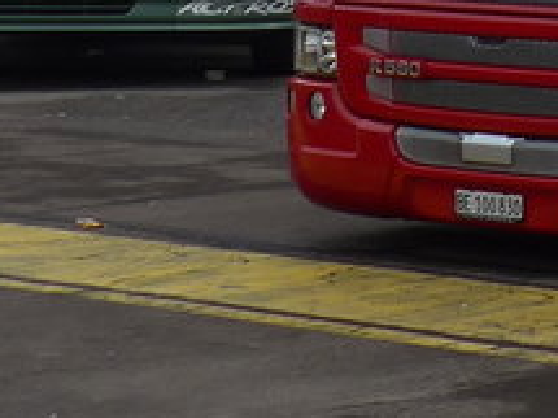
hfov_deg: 9.3
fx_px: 3061
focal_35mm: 190
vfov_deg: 7.4
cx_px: 1329
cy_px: -478
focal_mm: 7
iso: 80
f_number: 2.8
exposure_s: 1/640
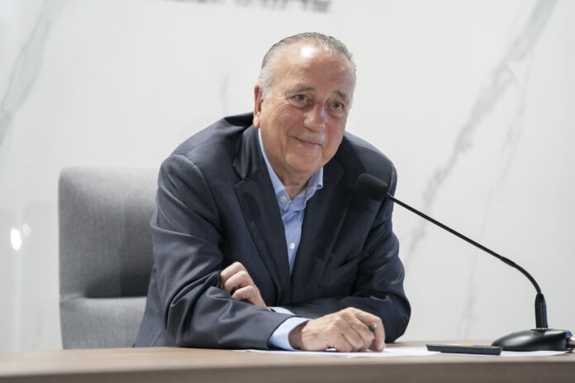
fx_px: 2539
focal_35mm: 159
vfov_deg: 8.6
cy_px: 192
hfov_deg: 12.9
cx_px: 288
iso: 2500
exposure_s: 1/250
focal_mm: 159
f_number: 2.8
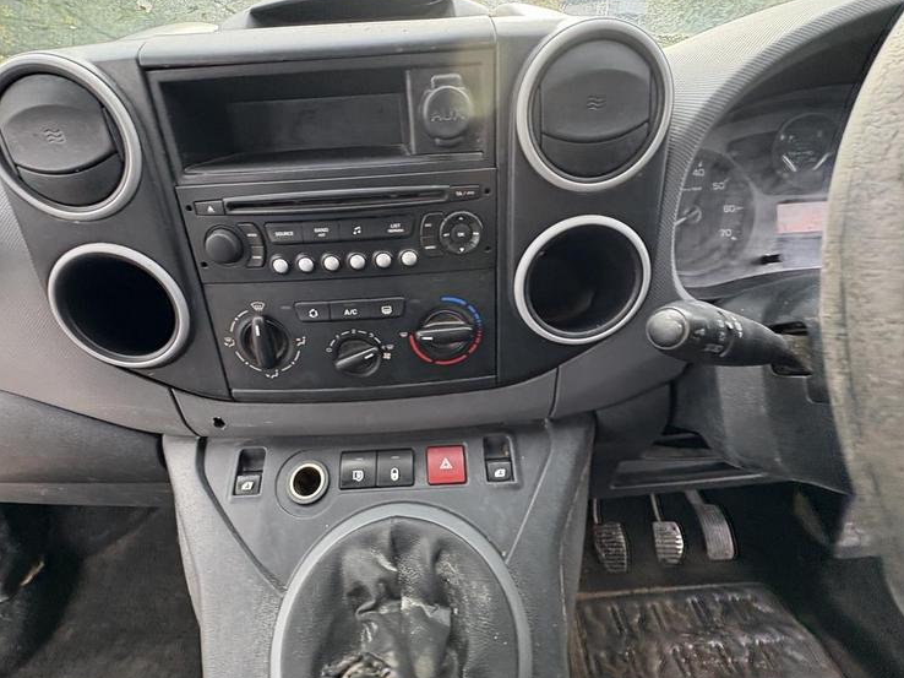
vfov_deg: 74.6
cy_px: 319
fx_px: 444
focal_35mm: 17
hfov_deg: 91.0
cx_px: 430
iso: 160
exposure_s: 1/99
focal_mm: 2.22
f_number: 2.2
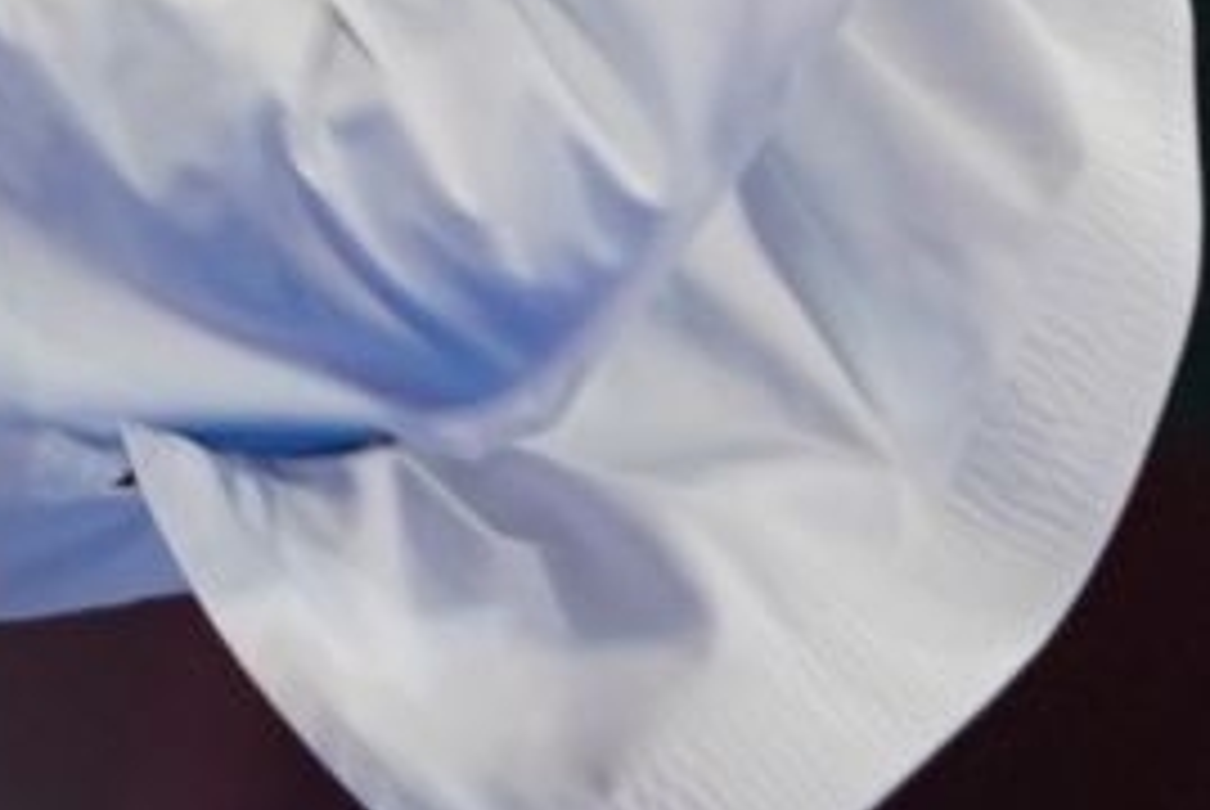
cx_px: 531
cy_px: 423
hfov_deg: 1.6
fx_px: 44078
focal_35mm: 1310
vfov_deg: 1.1
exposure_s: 1/500
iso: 800
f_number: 2.8
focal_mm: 131
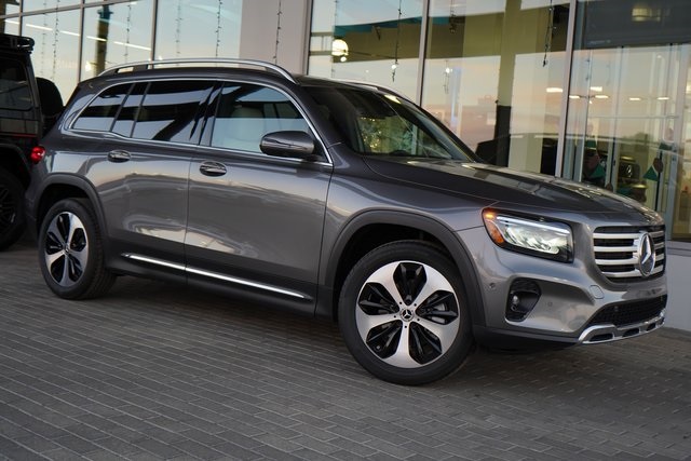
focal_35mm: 42
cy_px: 230
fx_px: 806
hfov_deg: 46.4
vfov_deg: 31.9
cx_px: 346
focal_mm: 42
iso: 640
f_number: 5
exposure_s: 1/60
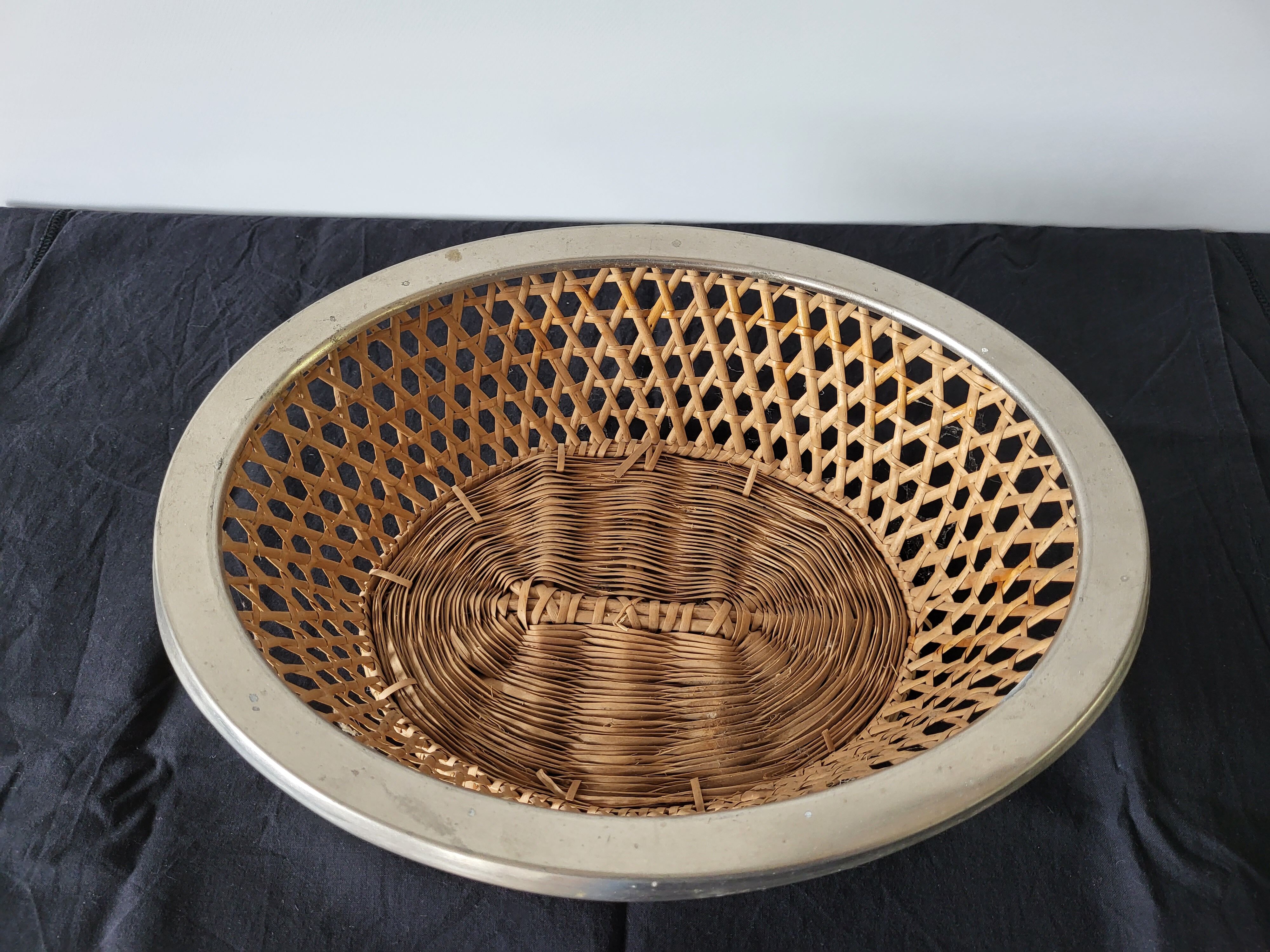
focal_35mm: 26
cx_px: 635
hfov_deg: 67.3
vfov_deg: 53.1
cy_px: 476
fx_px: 954
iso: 200
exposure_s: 1/50
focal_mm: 5.4
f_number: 1.8
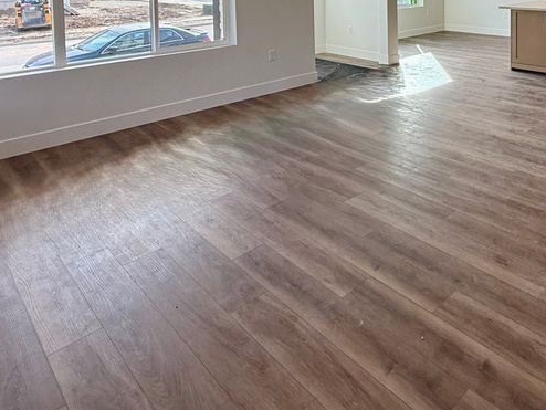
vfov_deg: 41.4
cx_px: 397
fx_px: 458
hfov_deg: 59.0
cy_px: -8
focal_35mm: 29
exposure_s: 1/279
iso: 64
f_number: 2.2
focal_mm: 2.22
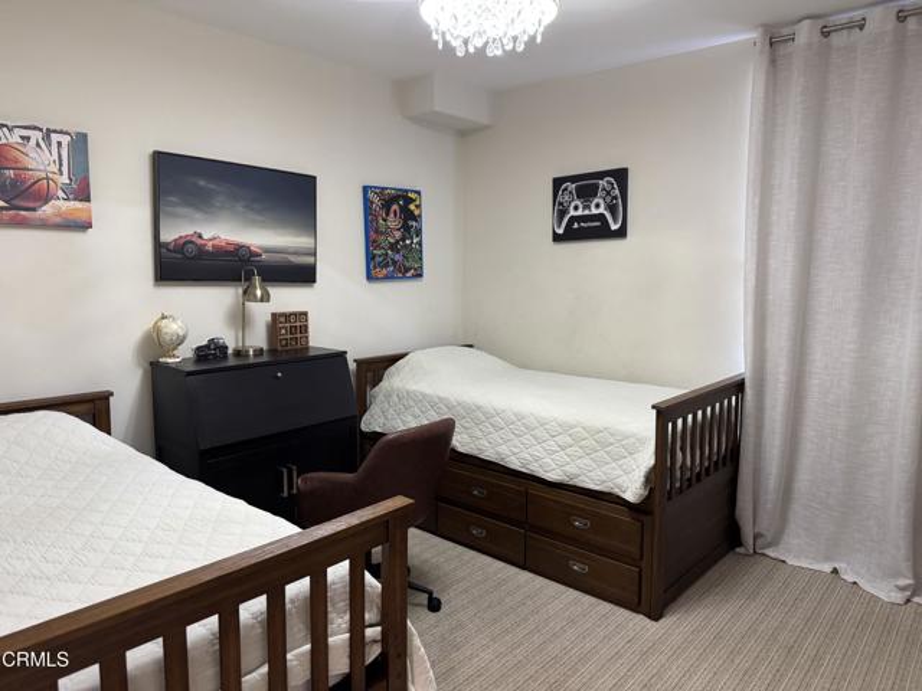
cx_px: 461
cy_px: 346
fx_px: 639
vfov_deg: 56.8
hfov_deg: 71.6
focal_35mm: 24
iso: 400
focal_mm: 6.76
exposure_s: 1/60
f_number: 1.78
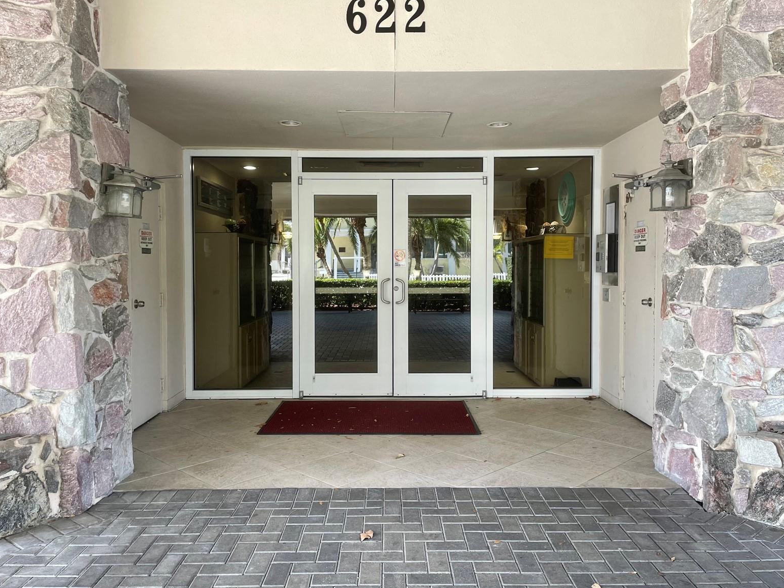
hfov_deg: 65.3
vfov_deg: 51.4
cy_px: 288
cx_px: 389
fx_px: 612
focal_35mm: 27
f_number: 1.6
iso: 64
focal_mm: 4.2
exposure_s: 1/121
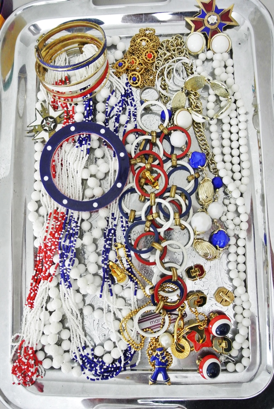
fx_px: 330
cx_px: 137
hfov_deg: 45.1
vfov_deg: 63.6
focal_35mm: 29
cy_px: 204
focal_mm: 11
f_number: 3.5
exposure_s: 1/30
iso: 1600
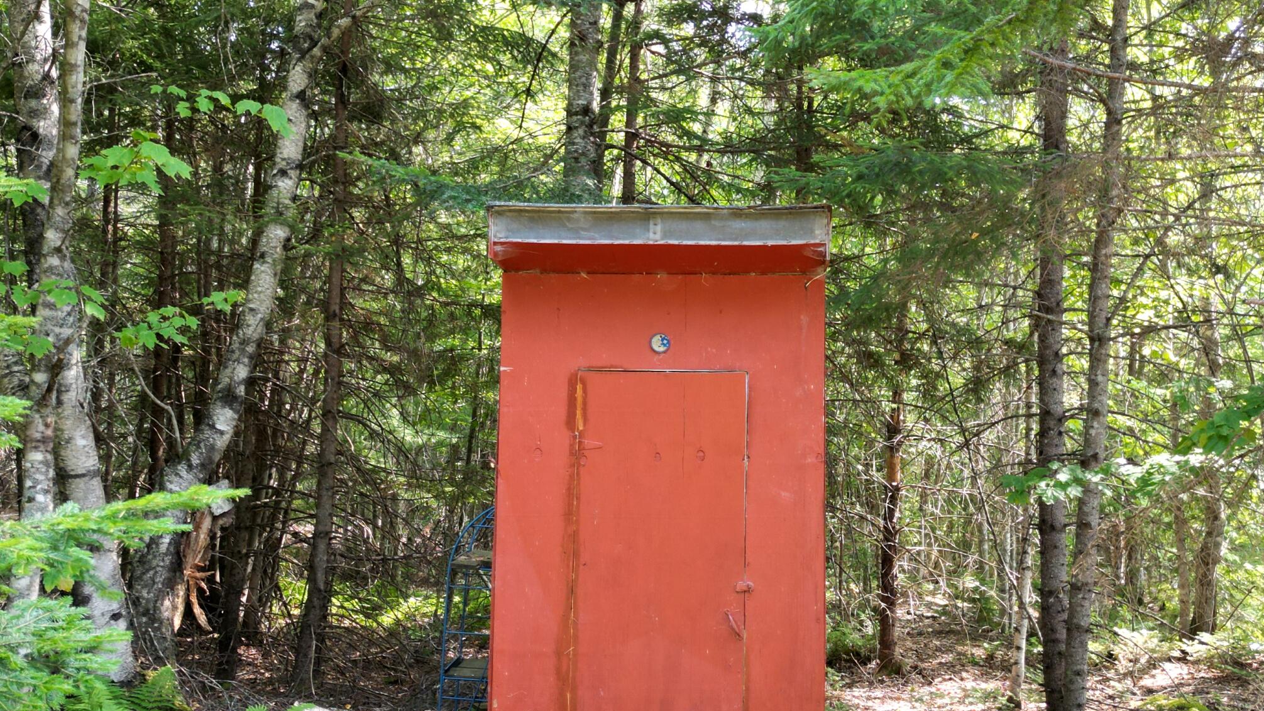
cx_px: 681
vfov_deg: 30.4
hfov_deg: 51.6
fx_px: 1307
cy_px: 385
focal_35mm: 39
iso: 120
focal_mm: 6.72
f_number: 1.7
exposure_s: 1/80
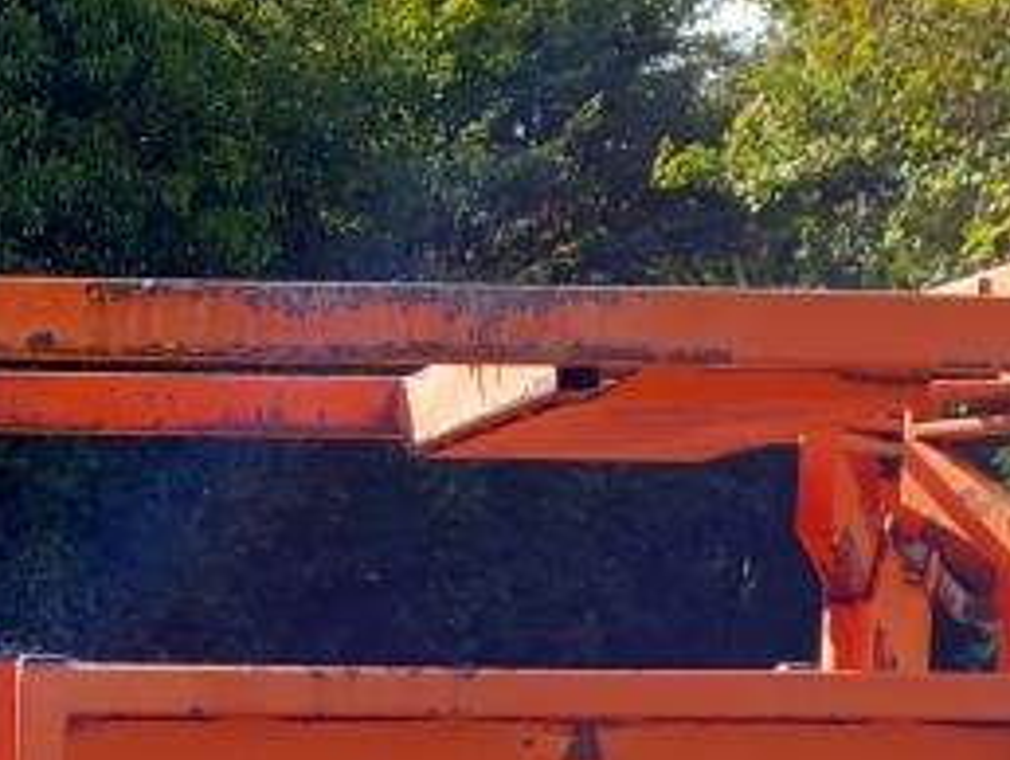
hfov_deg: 17.8
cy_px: 1120
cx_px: -47
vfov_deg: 13.1
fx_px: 3125
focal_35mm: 107
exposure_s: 1/105
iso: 20
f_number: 1.8
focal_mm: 4
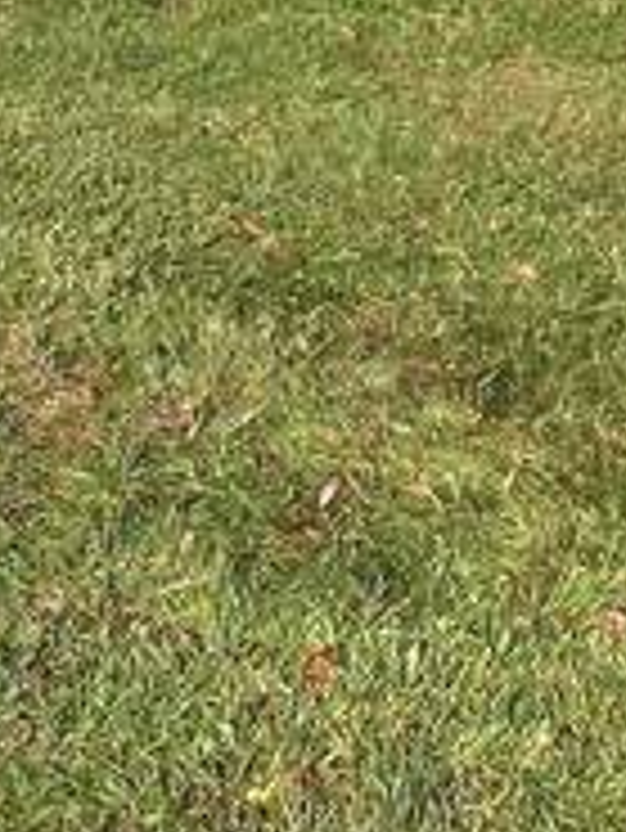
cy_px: -148
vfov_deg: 17.4
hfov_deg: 13.5
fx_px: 2601
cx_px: -23
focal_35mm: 108
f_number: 1.5
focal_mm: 5.7
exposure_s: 1/4630
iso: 50
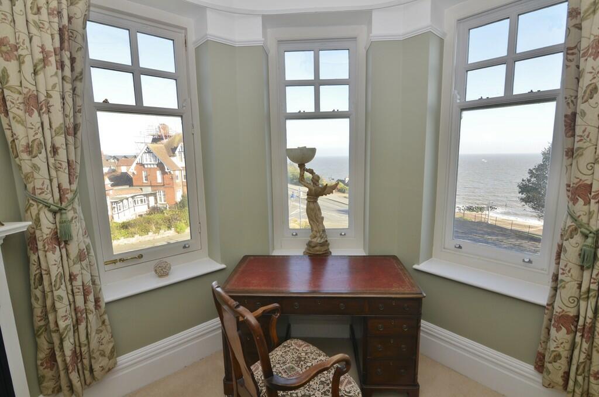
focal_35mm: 16
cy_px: 198
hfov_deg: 95.1
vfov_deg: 71.8
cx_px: 300
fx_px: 274
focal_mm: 11
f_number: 5.6
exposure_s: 1/125
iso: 140
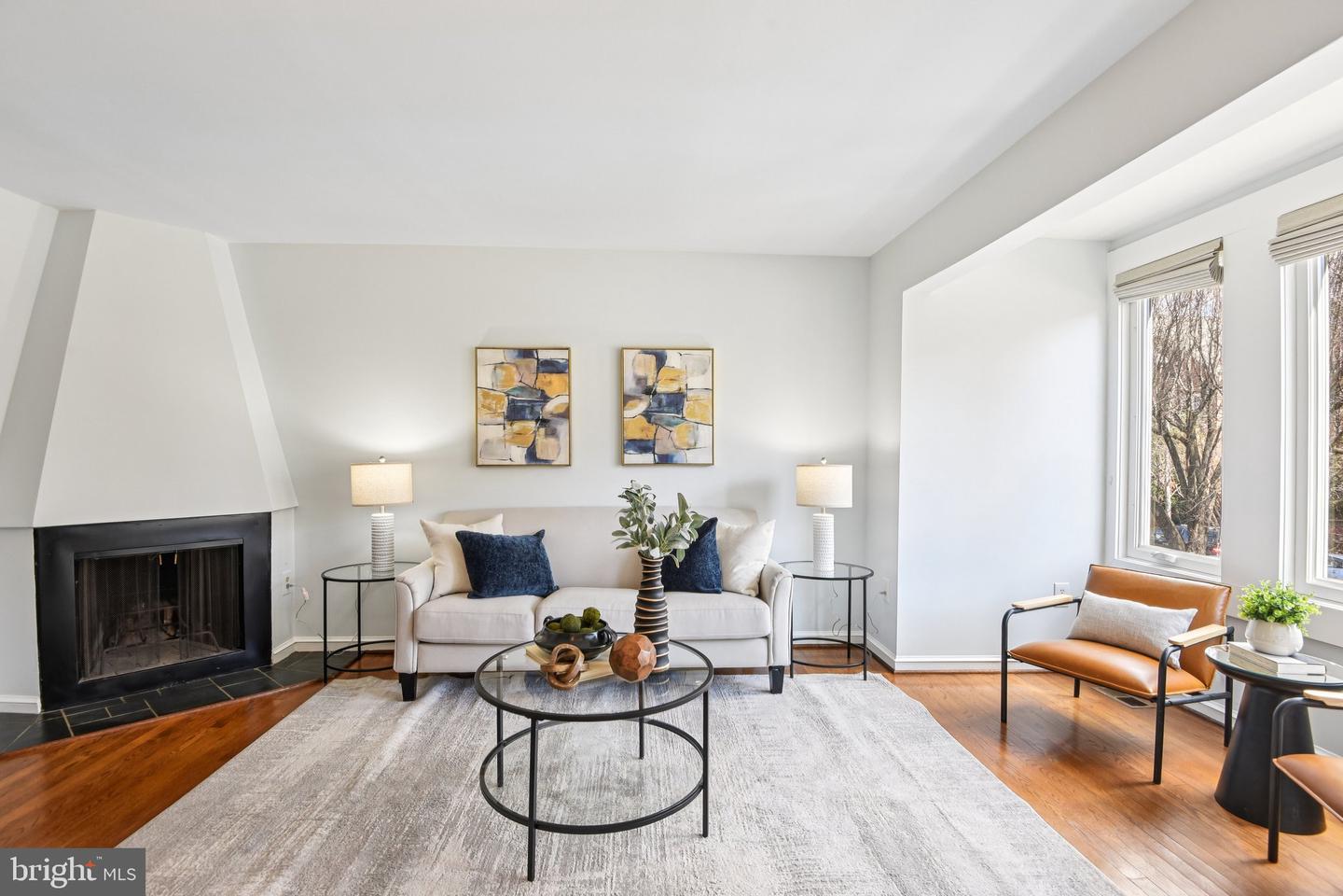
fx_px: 597
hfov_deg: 96.7
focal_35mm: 16
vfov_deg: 73.7
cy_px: 448
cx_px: 672
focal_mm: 16
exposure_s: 1/30
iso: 400
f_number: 8
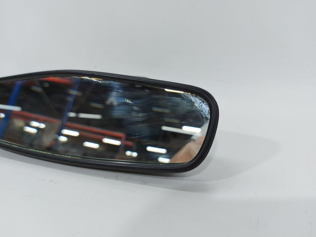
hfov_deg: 71.6
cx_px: 158
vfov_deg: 56.8
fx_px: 219
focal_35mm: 24
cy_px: 118
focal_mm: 5.23
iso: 40
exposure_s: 1/50
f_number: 1.8
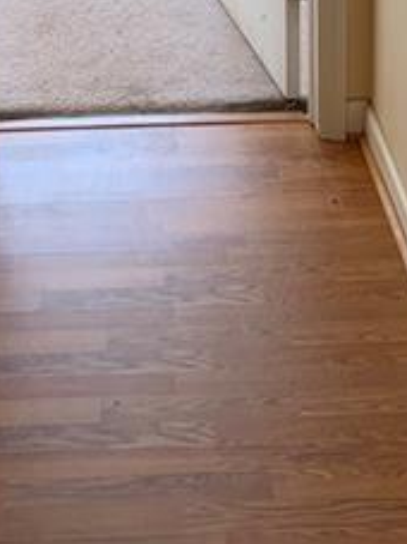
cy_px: -216
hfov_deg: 16.7
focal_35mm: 88
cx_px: 129
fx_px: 1381
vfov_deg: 19.9
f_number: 1.8
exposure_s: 1/60
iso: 64
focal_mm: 4.25
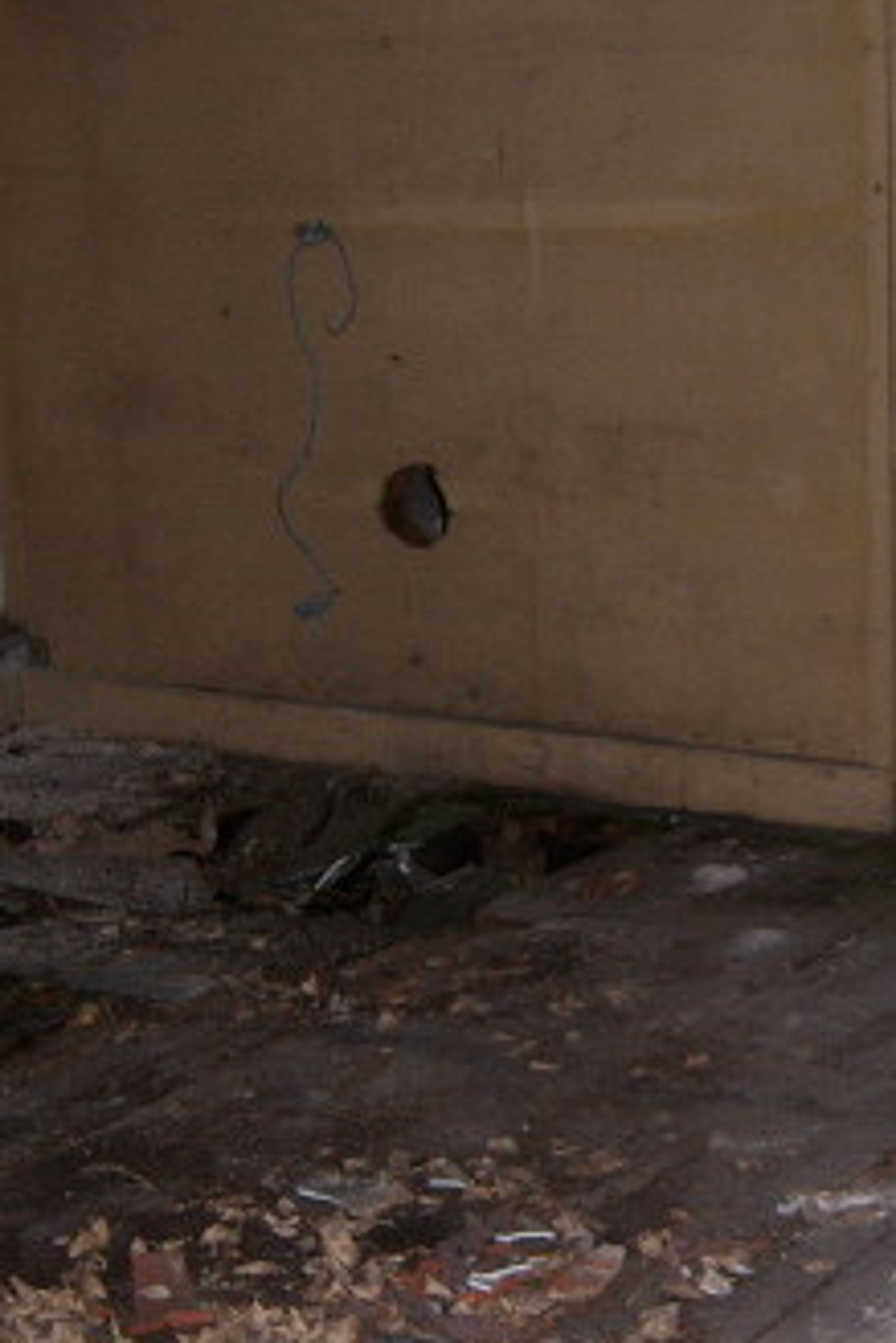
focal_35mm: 73
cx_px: 687
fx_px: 2722
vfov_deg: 27.6
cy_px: 868
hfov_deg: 18.6
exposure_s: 1/60
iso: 160
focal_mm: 7.5
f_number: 2.8
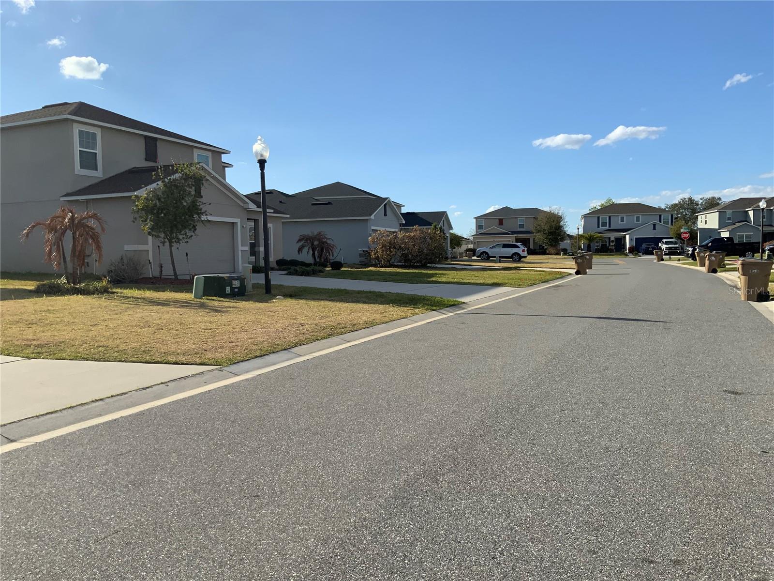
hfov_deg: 61.7
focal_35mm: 29
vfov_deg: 48.2
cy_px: 290
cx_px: 387
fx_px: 648
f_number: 1.8
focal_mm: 3
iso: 16
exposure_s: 1/2538
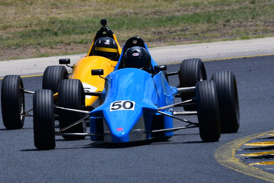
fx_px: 6551
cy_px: 49
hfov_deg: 2.4
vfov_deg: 1.6
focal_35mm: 860
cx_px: 136
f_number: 13
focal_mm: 370
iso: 320
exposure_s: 1/640
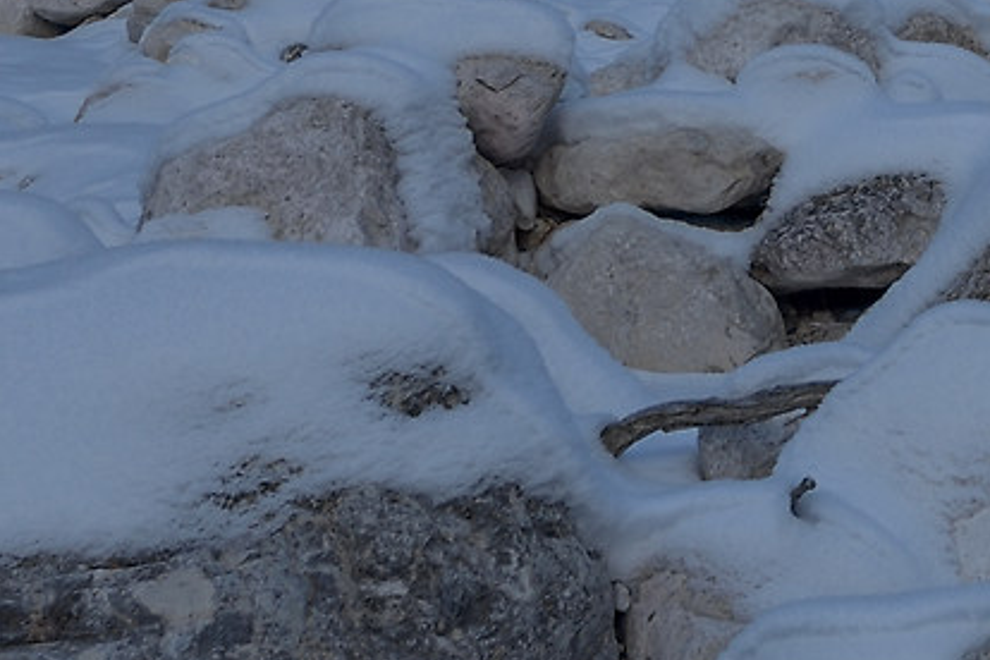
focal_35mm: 116
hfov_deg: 15.7
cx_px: 1624
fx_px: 3190
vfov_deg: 11.3
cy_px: -378
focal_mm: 20
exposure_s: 1/100
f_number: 10
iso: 100
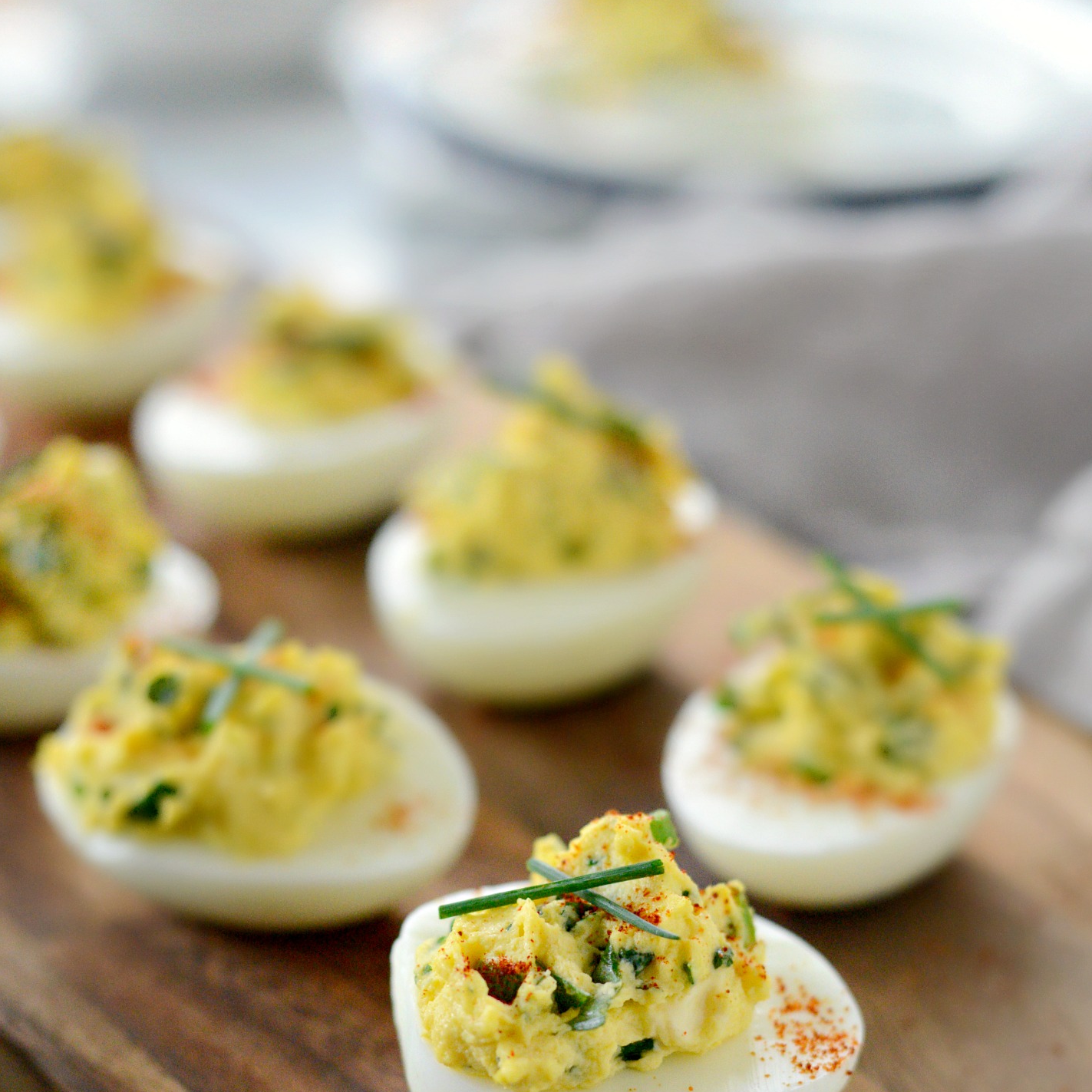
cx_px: 561
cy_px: 765
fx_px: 2356
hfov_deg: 26.1
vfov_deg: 25.9
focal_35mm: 66
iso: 3200
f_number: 2.8
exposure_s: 1/800
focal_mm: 50
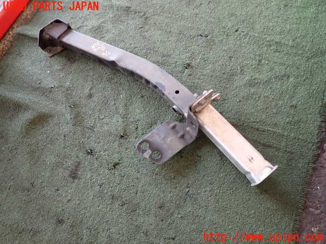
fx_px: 235
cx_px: 163
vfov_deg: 54.9
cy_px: 122
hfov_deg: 69.4
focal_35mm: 25
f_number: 2
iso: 200
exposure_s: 1/60
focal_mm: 4.5
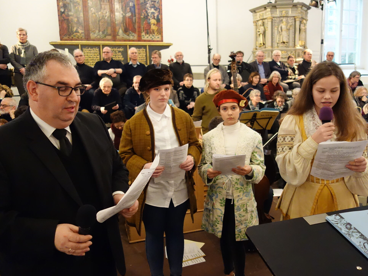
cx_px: 210
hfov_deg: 56.6
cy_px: 132
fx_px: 340
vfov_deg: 44.1
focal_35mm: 32
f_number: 1.8
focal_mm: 10.4
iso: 3200
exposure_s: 1/125
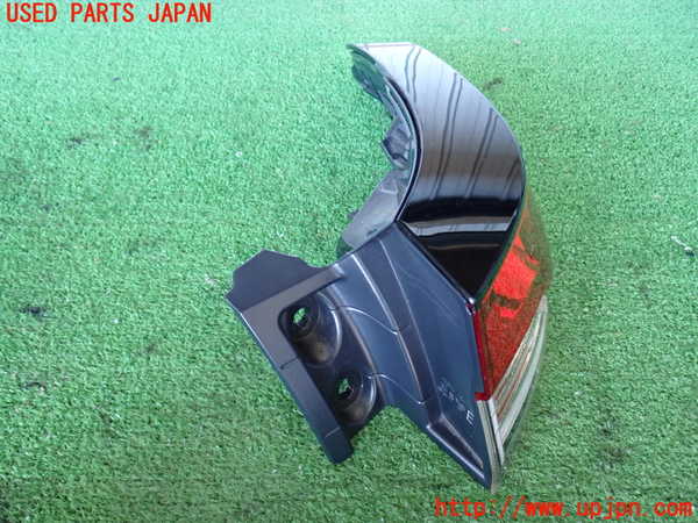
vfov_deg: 44.2
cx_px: 349
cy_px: 262
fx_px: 645
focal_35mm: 32
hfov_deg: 56.8
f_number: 2.4
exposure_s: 1/30
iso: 400
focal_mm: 5.79
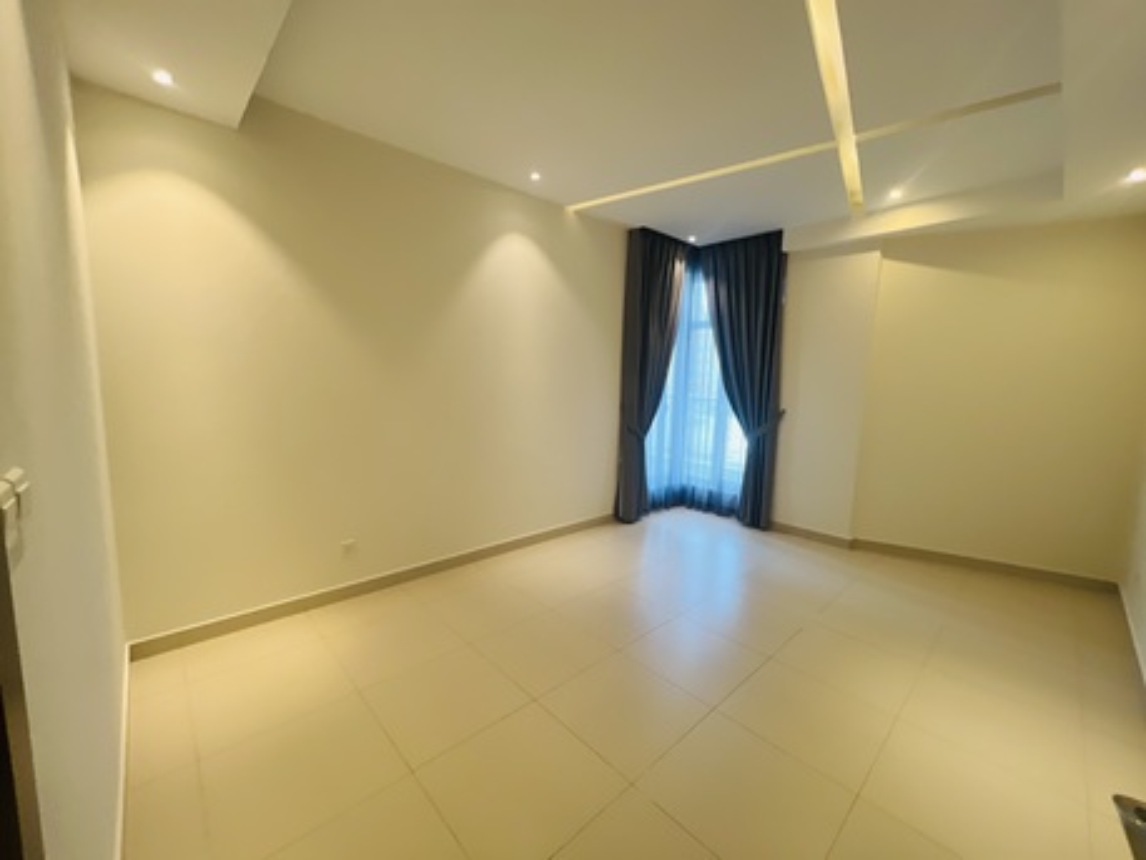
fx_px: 430
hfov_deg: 106.2
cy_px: 430
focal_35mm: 13
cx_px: 573
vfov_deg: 89.9
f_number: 1.8
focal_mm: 1.57
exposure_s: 1/100
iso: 200
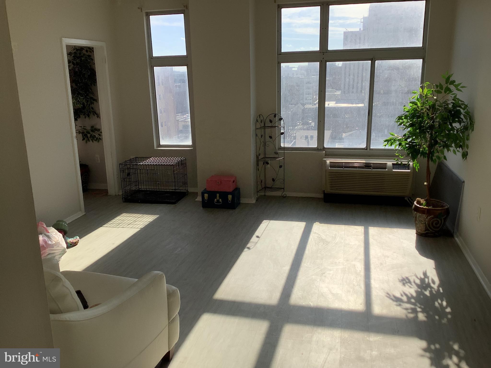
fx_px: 440
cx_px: 246
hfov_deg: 58.4
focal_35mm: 31
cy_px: 184
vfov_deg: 45.4
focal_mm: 3.3
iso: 25
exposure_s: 1/1087
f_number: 2.4
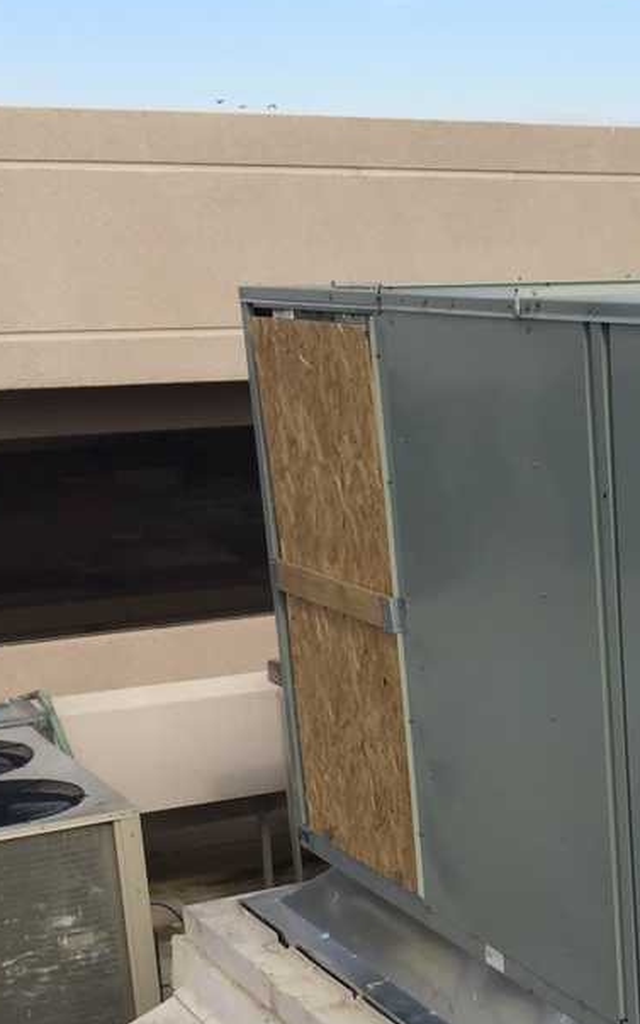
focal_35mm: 68
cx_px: 863
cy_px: 830
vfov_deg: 29.5
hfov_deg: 17.8
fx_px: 1897
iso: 32
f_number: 2.2
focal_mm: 4.15
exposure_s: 1/1276
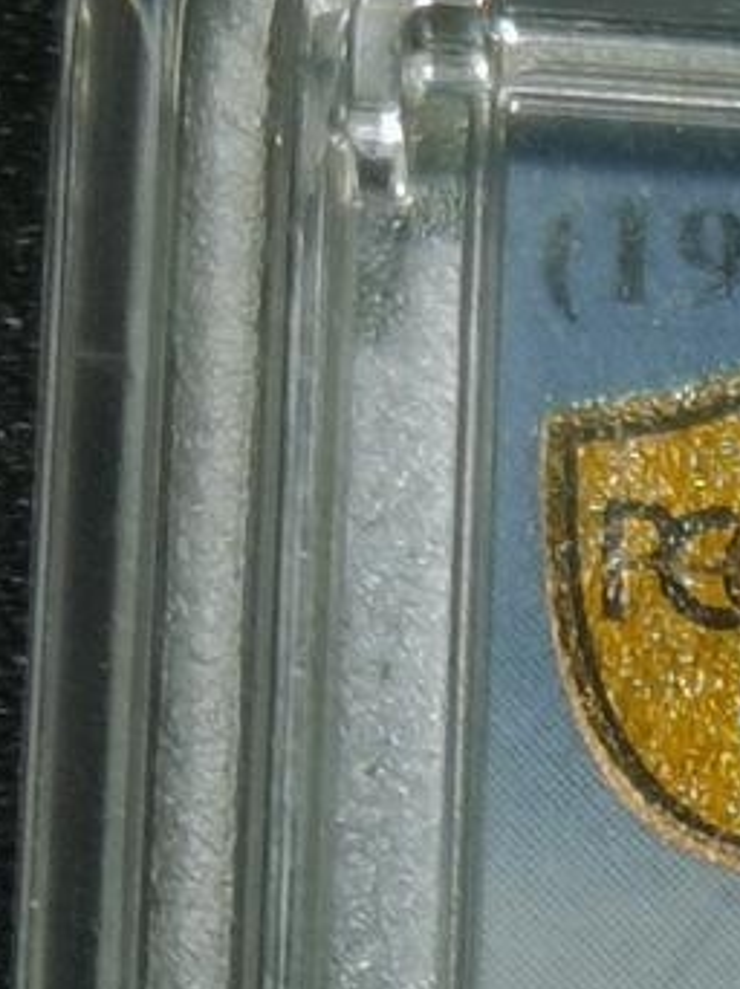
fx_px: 9618
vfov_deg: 5.7
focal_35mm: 337
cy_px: 1987
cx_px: 1564
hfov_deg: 4.3
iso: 50
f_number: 1.9
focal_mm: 6.67
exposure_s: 1/104
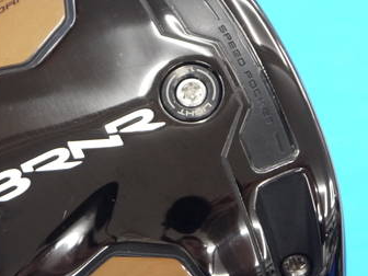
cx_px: 124
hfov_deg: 12.3
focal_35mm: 160
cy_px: 149
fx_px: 1701
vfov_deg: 9.3
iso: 800
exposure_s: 1/50
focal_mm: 42
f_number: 5.6
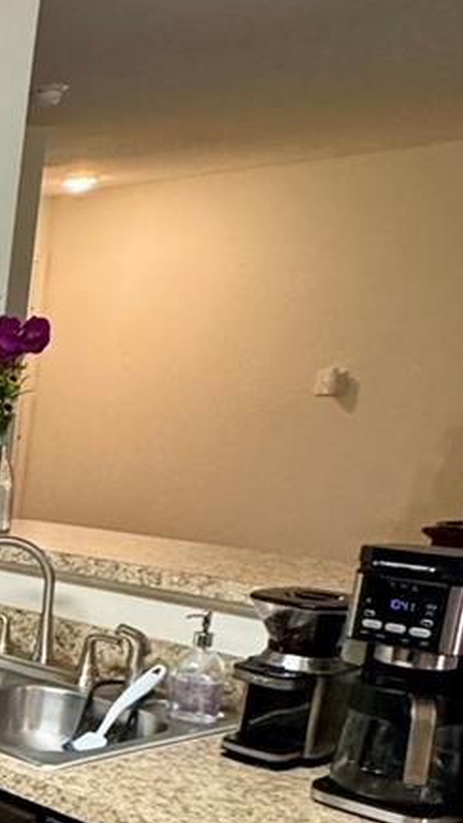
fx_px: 1179
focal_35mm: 54
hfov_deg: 15.3
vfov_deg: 37.2
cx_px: -581
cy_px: 654
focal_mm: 2.22
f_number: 2.2
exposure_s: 1/60
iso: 320
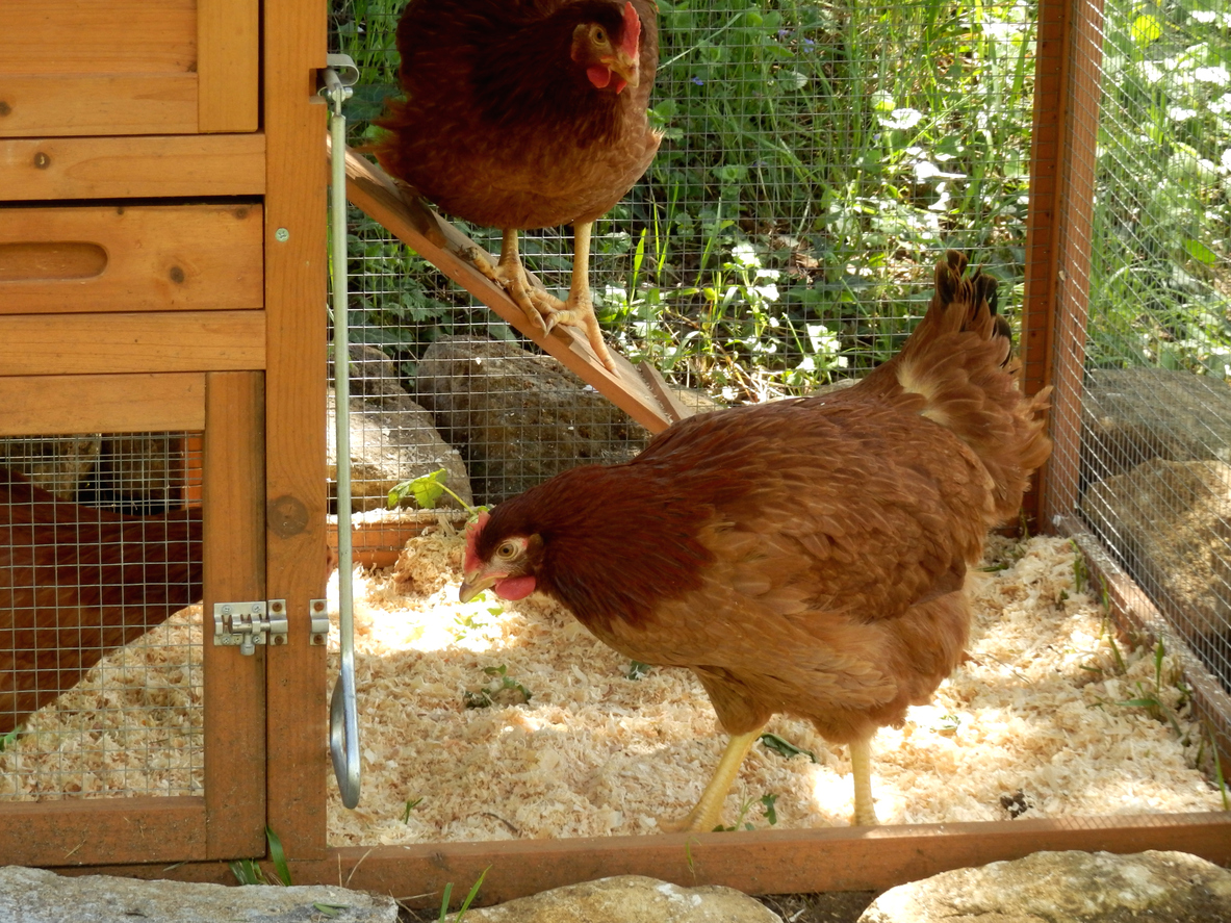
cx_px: 616
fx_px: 4551
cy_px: 462
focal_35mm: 128
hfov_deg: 15.4
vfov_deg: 11.6
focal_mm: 22.9
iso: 200
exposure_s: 1/80
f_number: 5.3
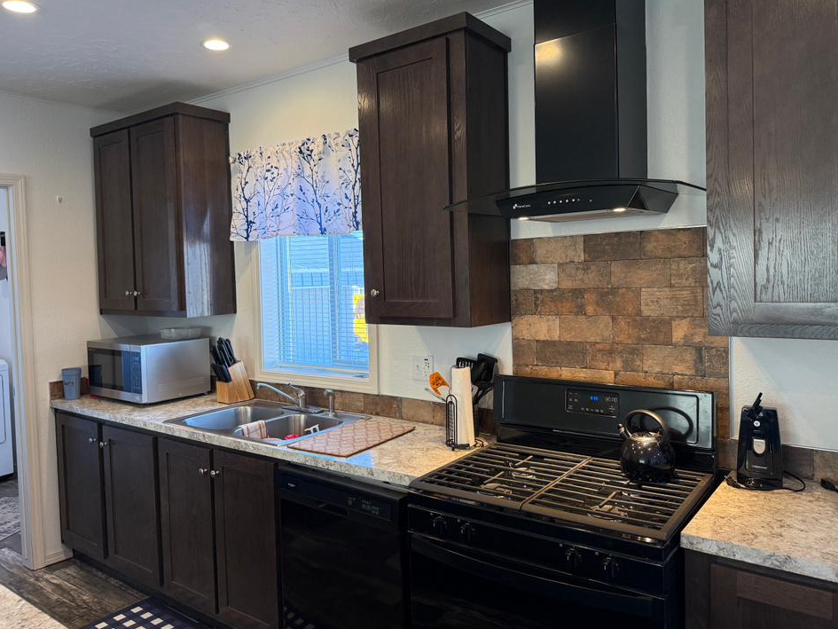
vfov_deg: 53.0
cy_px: 293
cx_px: 416
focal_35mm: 26
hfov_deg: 67.3
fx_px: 629
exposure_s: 1/128
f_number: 1.78
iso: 200
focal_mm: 6.76
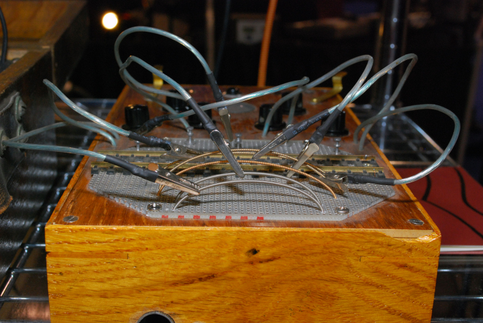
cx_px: 242
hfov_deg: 38.8
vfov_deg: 26.6
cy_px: 162
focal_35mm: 51
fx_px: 685
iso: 640
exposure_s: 1/60
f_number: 10
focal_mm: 34
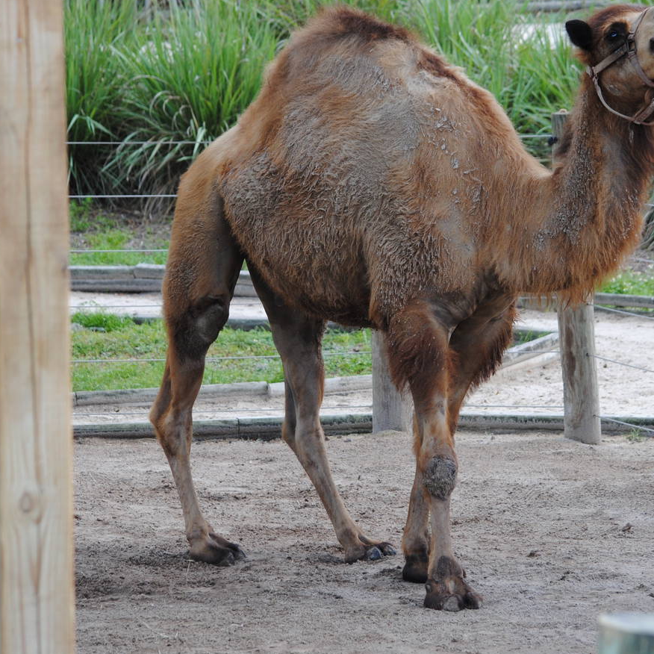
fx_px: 4980
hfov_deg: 7.5
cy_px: 299
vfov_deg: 7.5
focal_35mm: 233
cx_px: 420
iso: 200
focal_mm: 100
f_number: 4.8
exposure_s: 1/200
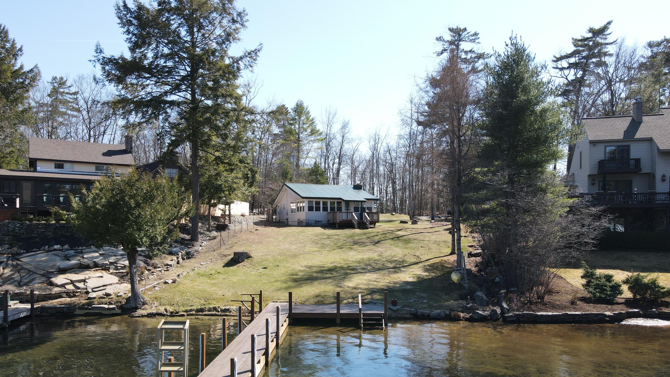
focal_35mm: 27
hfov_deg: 69.9
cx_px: 332
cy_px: 228
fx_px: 480
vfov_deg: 42.7
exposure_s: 1/320
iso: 110
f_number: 2.8
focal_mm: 4.5
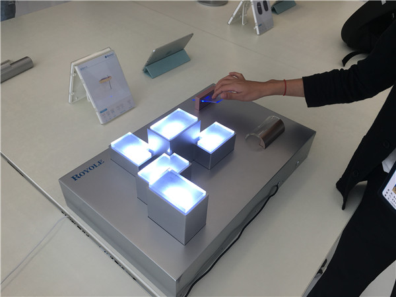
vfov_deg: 48.2
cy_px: 148
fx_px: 332
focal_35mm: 29
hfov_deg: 61.7
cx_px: 198
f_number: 2.2
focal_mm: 4.15
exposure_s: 1/100
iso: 32
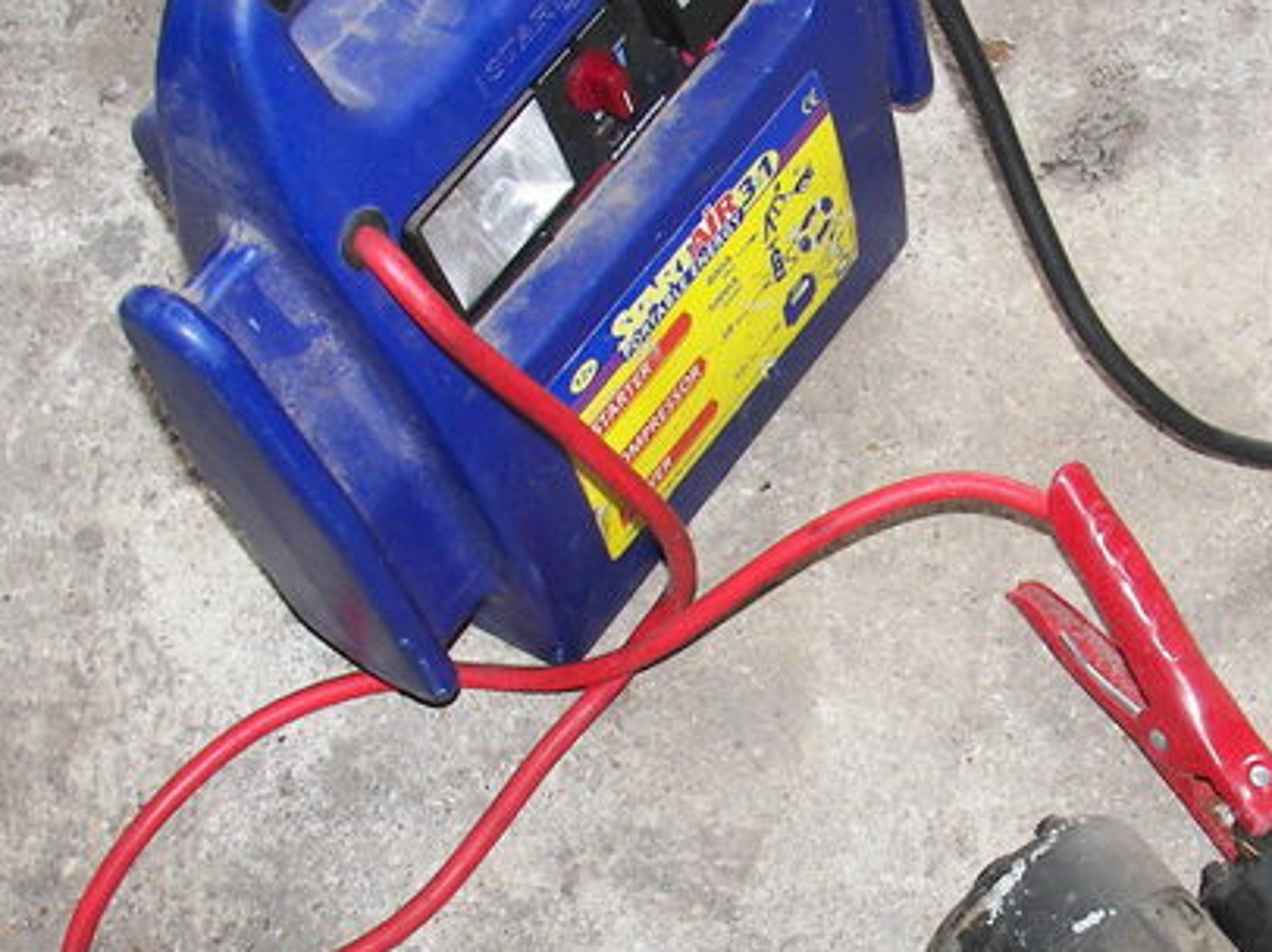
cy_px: 651
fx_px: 2607
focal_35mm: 71
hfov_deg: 27.2
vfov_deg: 20.6
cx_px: 880
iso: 100
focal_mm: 6
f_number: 2.8
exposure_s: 1/30
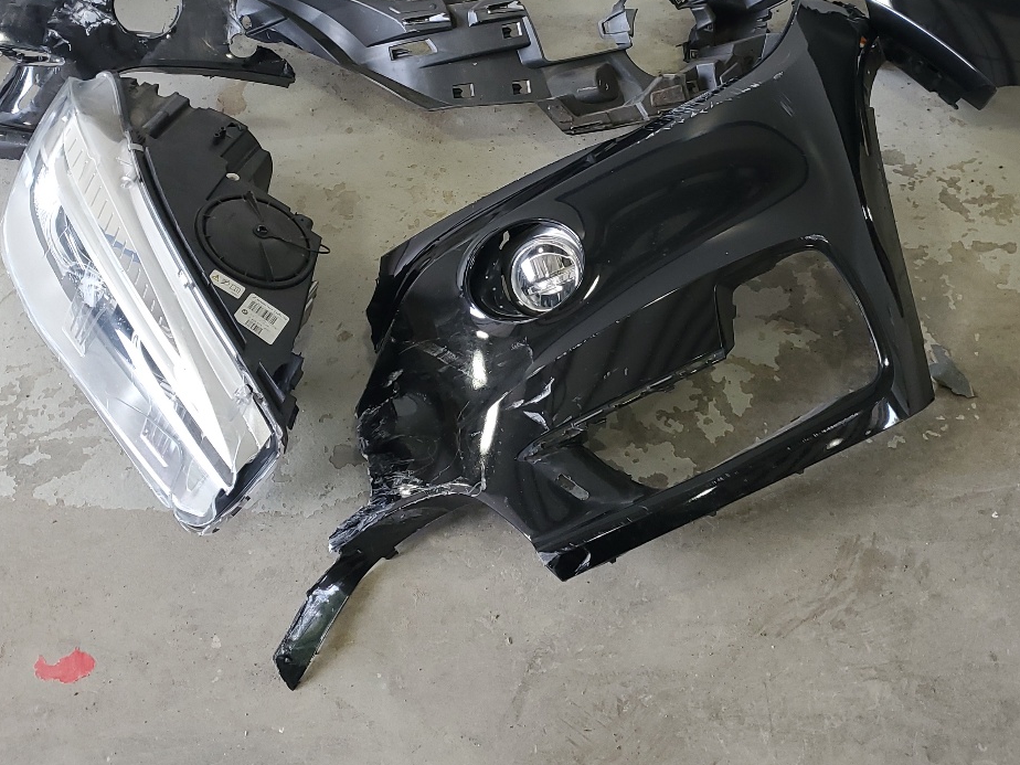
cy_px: 170
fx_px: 1326
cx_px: 506
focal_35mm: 45
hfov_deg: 42.1
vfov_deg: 31.5
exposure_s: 1/60.2
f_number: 1.5
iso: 58
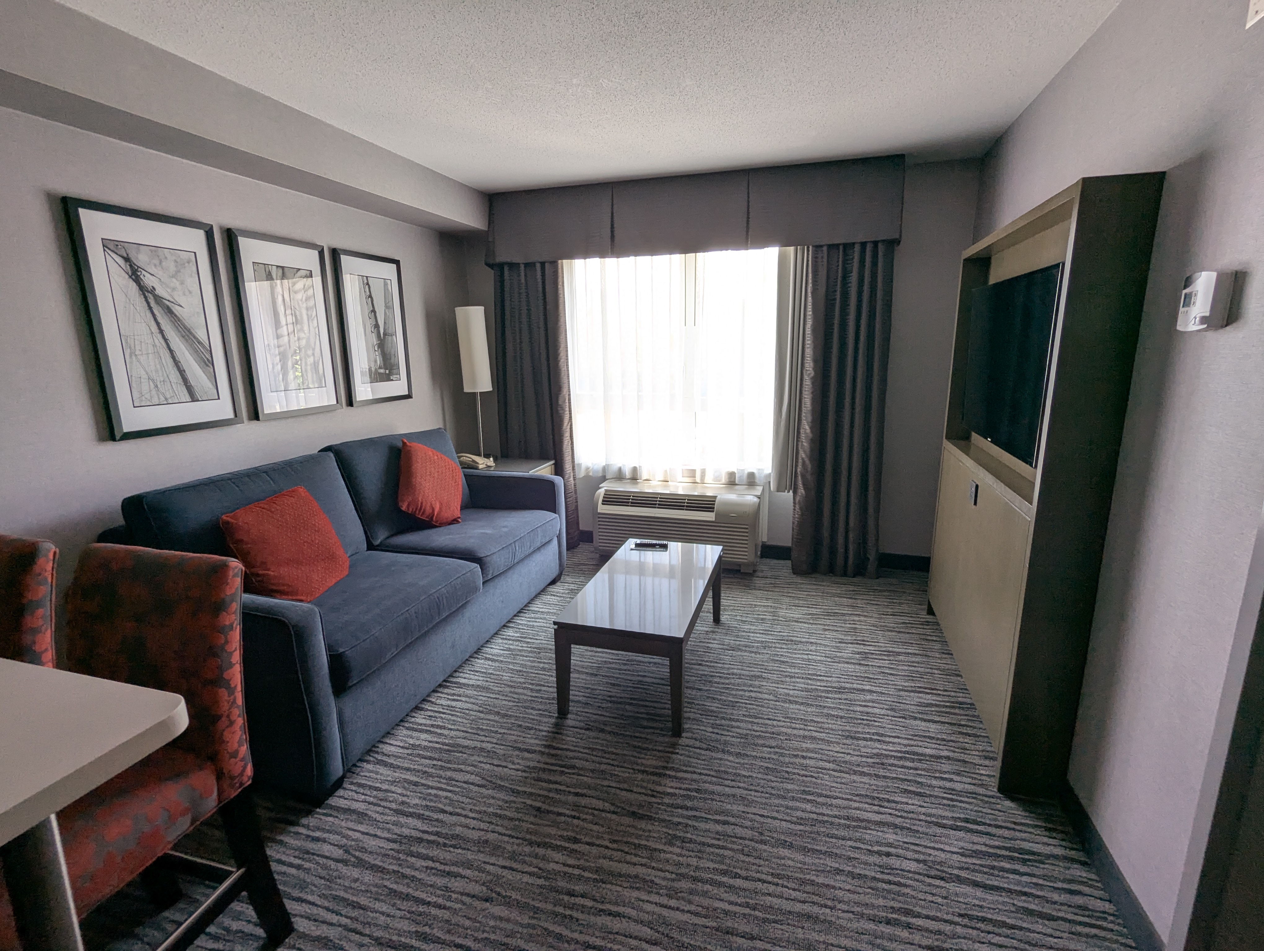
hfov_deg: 94.4
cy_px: 476
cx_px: 632
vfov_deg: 78.2
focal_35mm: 16
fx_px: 585
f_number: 2.2
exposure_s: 1/41.9
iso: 59
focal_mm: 2.35
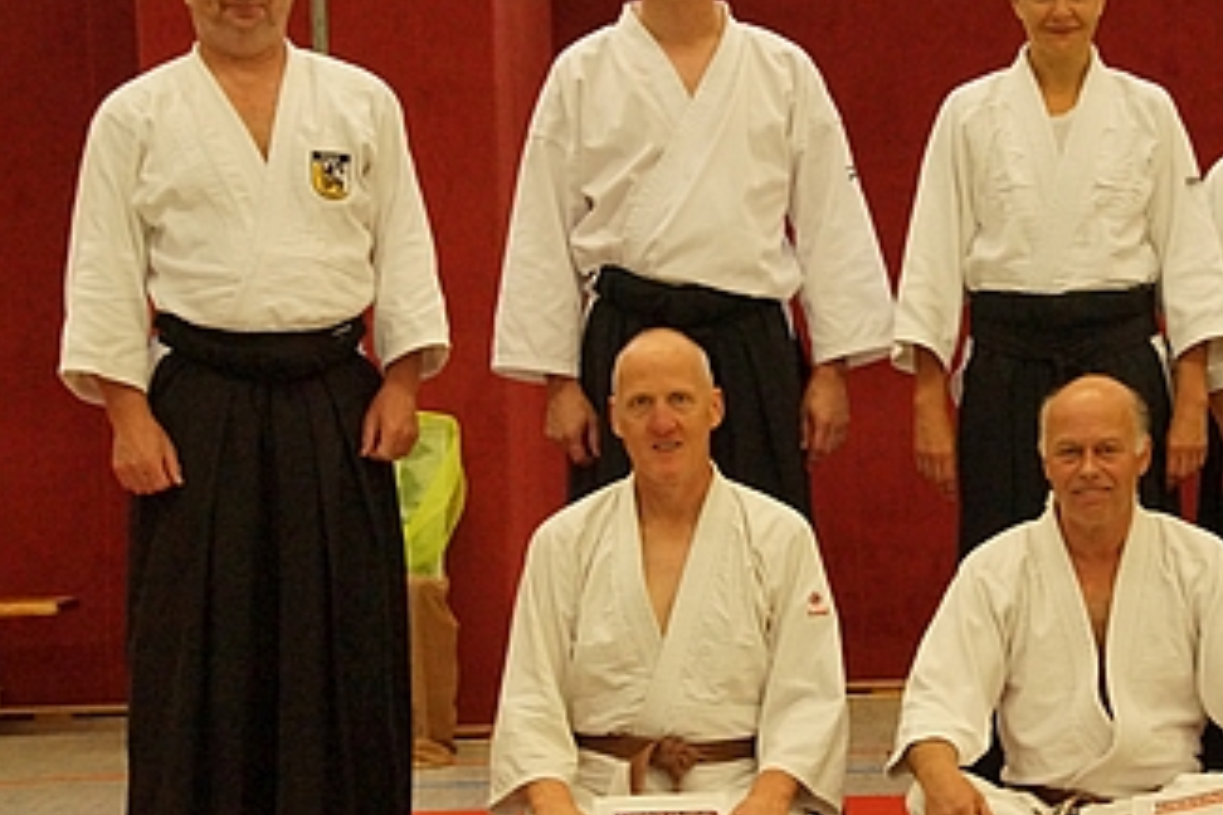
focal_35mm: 124
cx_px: 1023
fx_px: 4212
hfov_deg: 16.4
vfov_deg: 11.1
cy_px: 372
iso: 2500
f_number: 7.1
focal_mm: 45
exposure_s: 1/80
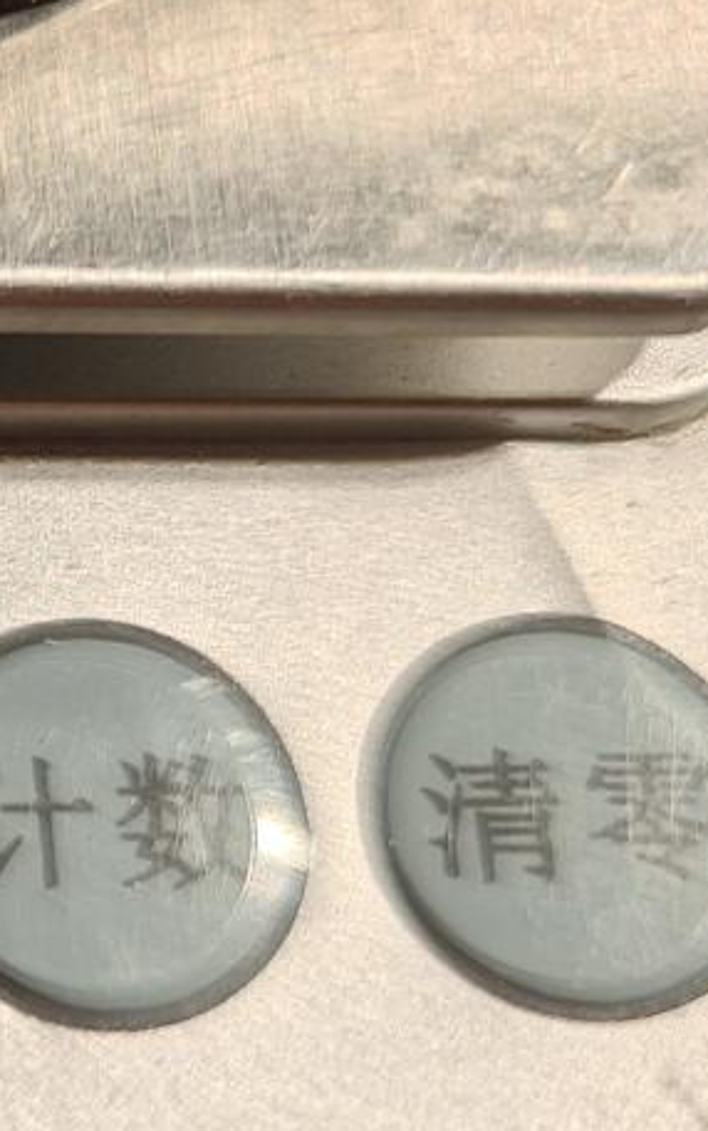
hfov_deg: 11.9
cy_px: 475
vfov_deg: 21.6
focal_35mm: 96
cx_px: -792
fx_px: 2961
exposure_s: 1/100
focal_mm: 6.06
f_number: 1.6
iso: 80
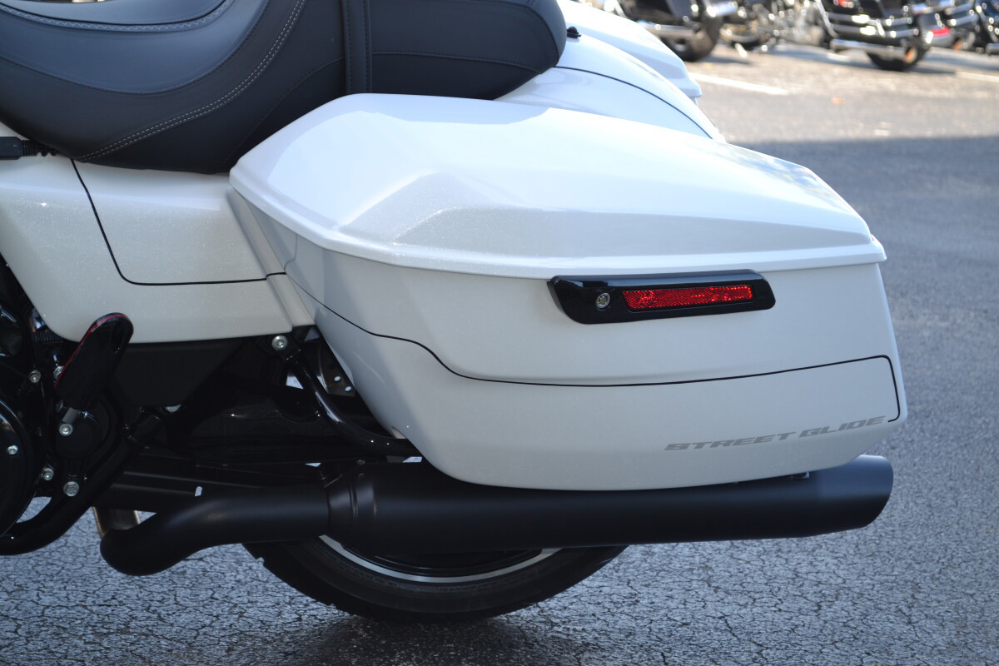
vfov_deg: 18.2
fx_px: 2081
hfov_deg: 27.0
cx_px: 500
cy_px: 333
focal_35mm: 75
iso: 100
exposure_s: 1/60
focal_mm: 50
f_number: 5.6
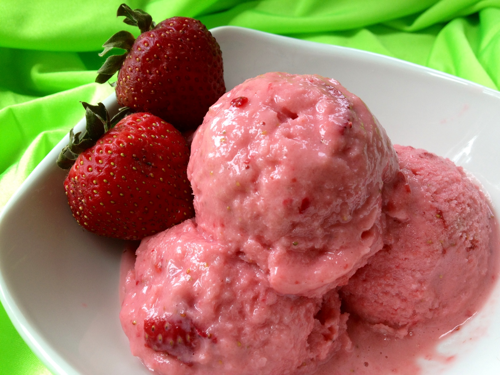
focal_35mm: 35
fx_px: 506
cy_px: 188
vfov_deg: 40.7
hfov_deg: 52.6
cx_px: 250
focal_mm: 4.28
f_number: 2.4
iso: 50
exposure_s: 1/60
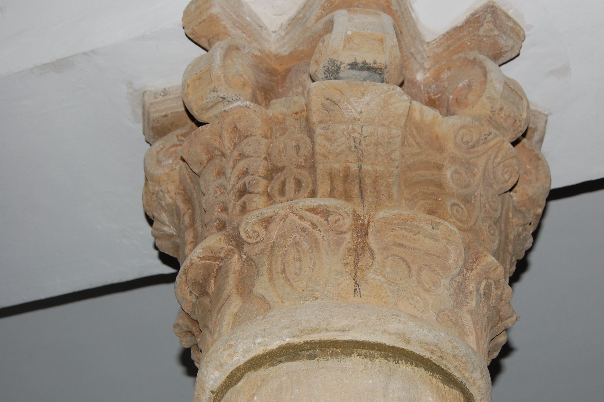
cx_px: 367
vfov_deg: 19.4
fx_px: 1174
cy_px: 208
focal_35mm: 70
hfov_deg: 28.8
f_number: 5.6
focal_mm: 38
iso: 200
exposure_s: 1/125
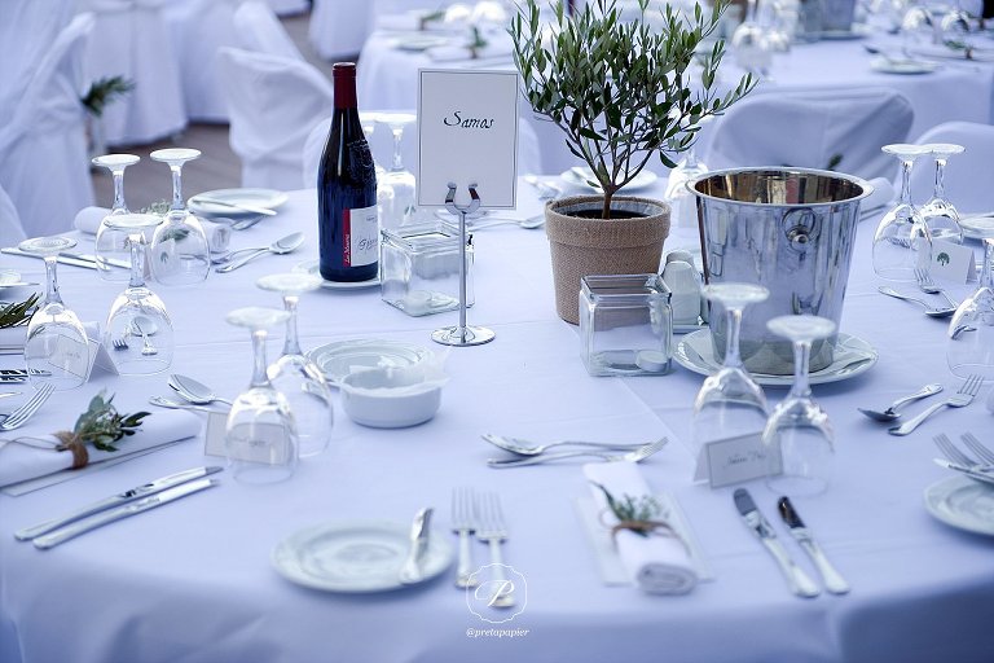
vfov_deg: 19.5
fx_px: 1933
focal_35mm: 70
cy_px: 332
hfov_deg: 28.8
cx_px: 497
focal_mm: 70
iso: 125
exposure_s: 1/125
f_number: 2.8
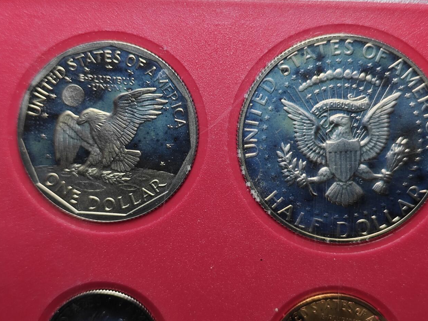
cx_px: 231
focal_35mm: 55
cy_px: 161
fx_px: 680
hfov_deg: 34.9
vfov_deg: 26.6
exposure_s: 1/100
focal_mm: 5.84
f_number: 1.6
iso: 50
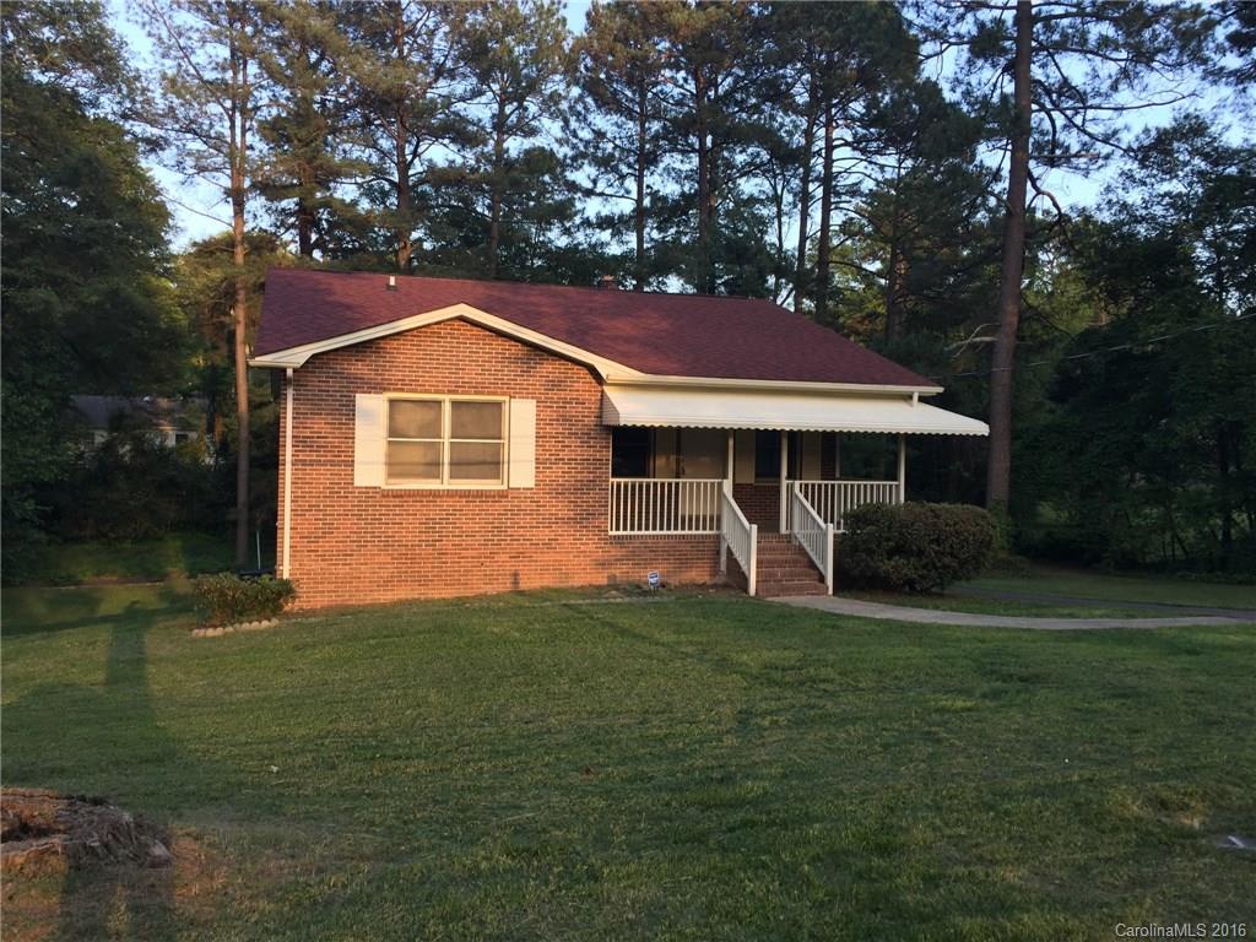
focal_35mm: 29
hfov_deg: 61.7
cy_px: 471
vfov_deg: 48.2
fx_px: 1052
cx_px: 628
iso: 32
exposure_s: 1/124
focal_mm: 4.15
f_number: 2.2
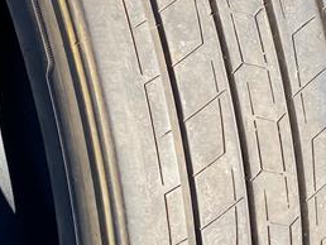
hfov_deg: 19.1
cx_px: 186
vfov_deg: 14.4
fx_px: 971
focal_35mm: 103
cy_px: 92
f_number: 1.8
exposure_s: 1/390
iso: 32
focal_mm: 4.25
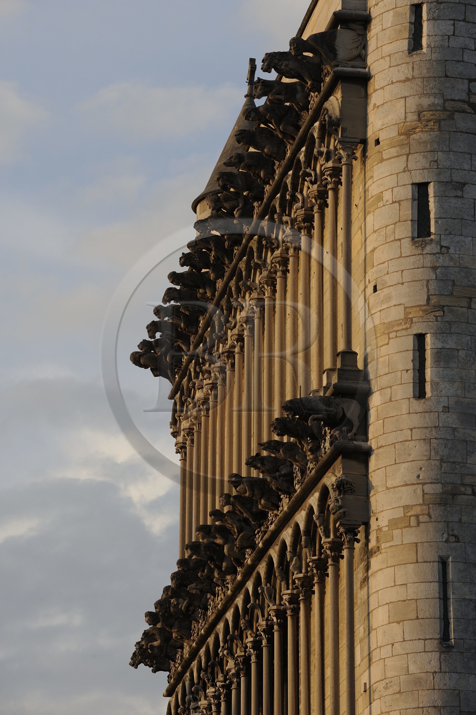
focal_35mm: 170
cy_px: 358
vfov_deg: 12.1
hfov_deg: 8.1
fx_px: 3376
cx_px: 238
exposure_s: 1/250
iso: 400
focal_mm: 170
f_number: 8
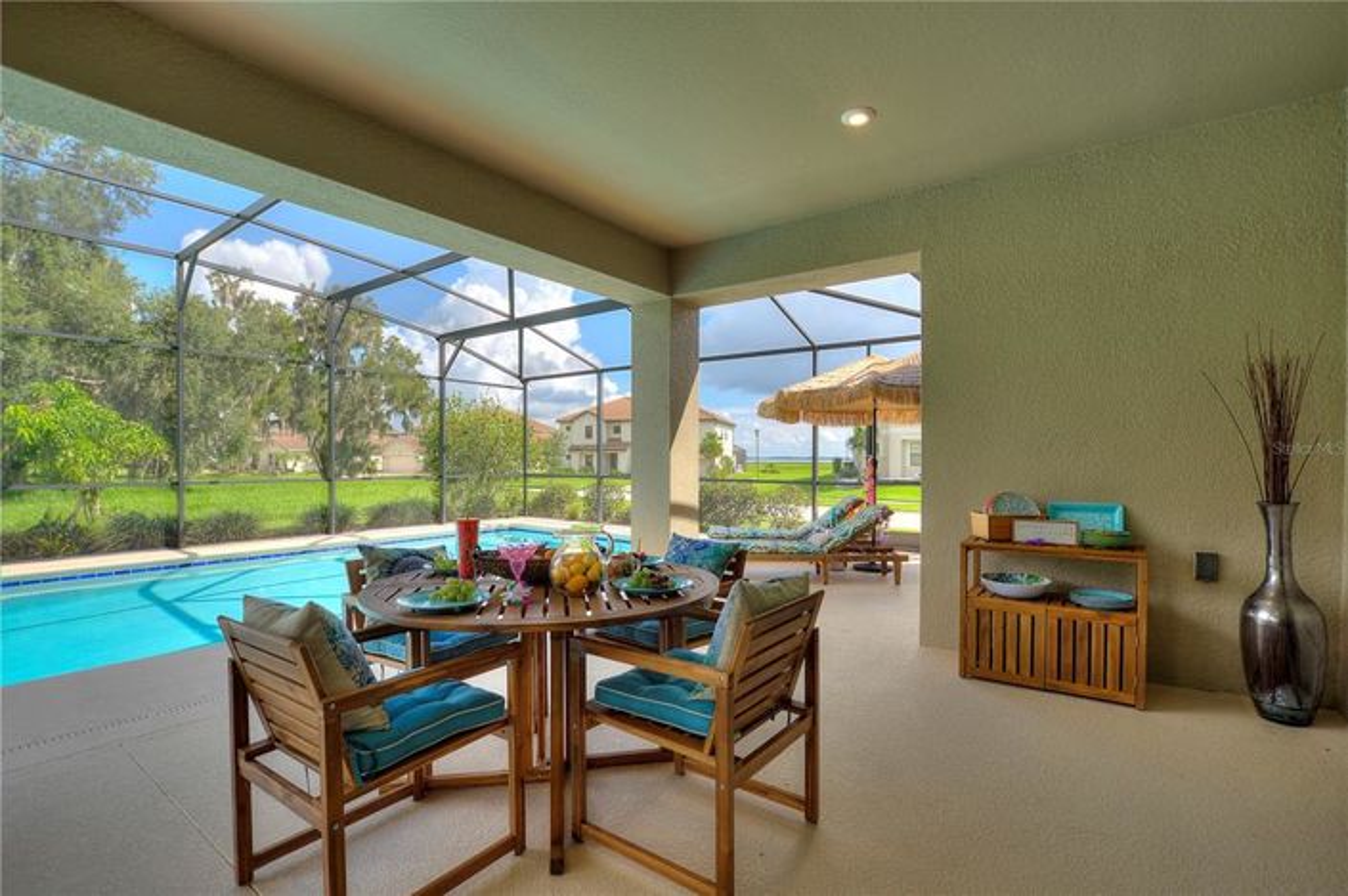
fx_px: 561
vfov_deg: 77.2
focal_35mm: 15
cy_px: 448
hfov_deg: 100.4
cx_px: 674
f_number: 4.5
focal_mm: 10
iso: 100
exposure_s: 1/80
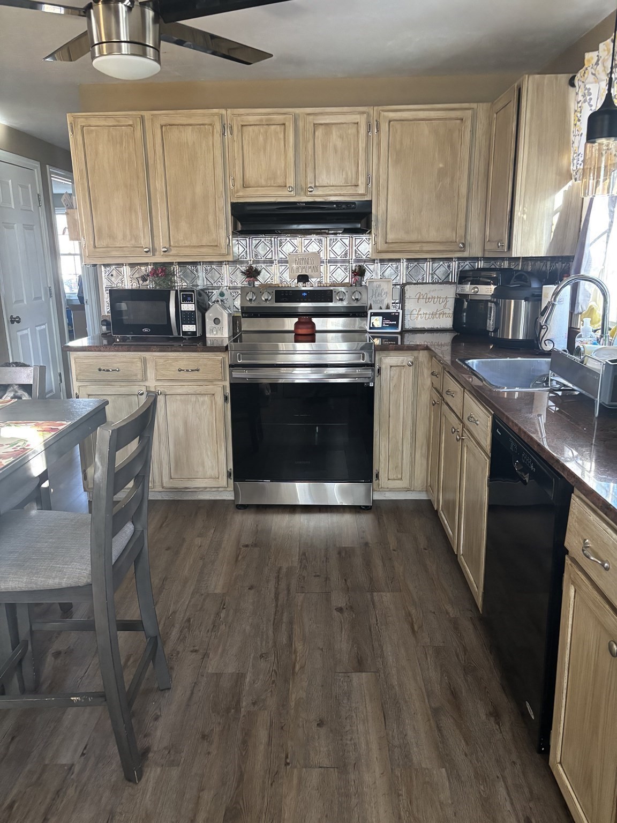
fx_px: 618
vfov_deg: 67.3
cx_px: 308
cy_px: 412
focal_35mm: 26
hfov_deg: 53.1
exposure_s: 1/60
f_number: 1.6
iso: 500
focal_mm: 5.96
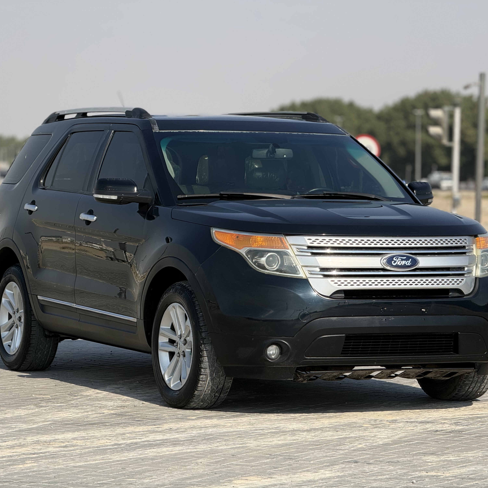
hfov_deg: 12.3
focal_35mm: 142
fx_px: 2265
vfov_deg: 12.3
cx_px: 249
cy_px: 244
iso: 64
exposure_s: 1/2024
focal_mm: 15.66
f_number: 2.8
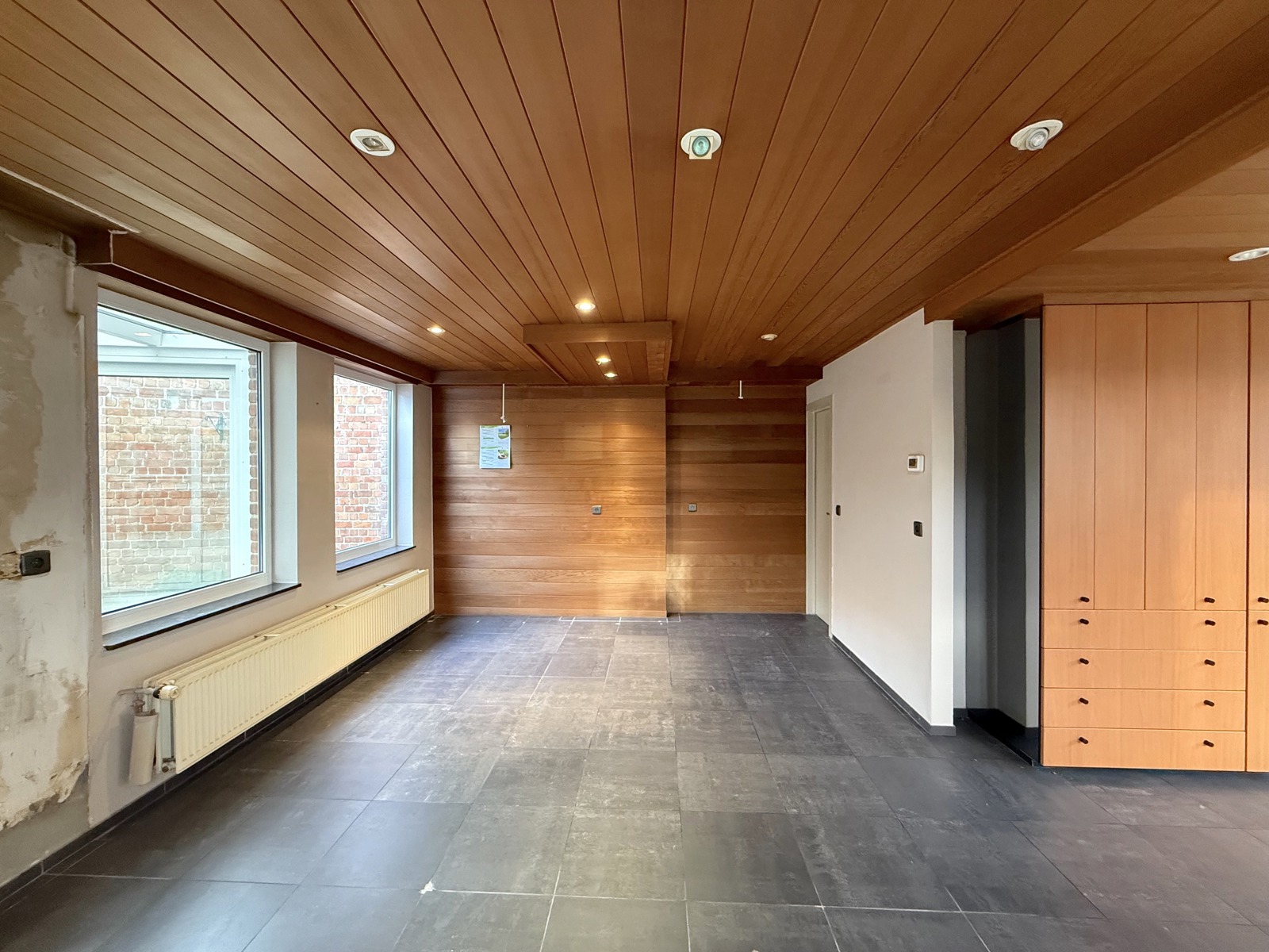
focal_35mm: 14
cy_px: 476
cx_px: 634
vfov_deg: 85.7
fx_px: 513
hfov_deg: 102.1
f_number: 2.2
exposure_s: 1/50
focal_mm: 2.22
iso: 640
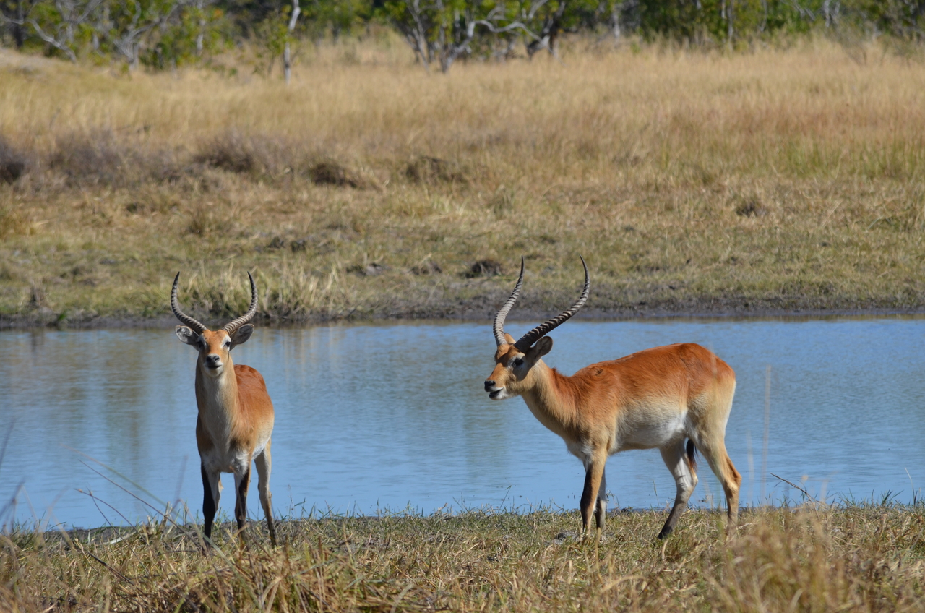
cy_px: 306
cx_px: 462
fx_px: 8462
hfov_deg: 6.3
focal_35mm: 330
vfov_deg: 4.1
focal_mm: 220
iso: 200
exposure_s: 1/800
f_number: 7.1
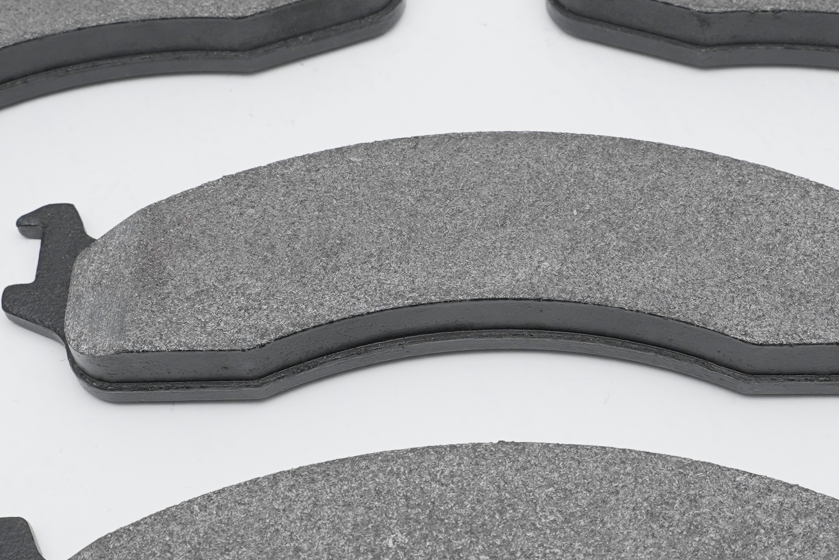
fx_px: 1934
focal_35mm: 83
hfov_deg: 24.4
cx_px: 502
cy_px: 306
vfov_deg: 16.5
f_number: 7.1
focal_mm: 31
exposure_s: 1/80
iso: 1600
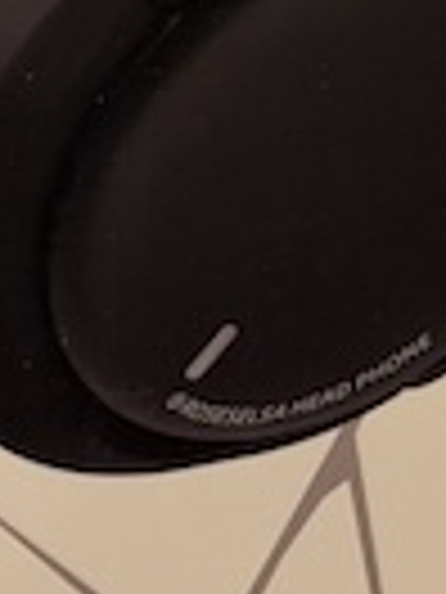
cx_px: 162
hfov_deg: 6.1
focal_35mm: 243
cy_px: -97
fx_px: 4174
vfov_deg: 8.1
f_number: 1.78
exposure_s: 1/50
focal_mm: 6.76
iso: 125
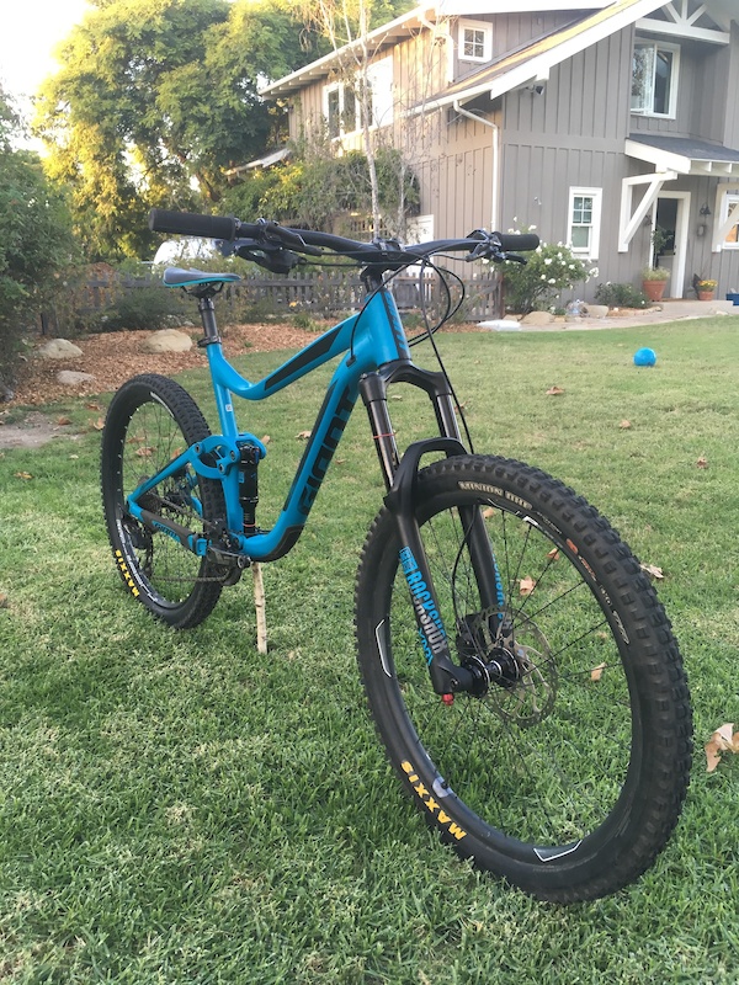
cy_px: 492
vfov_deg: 61.7
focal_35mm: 29
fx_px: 825
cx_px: 370
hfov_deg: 48.2
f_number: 2.2
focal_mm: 4.15
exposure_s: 1/30
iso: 25
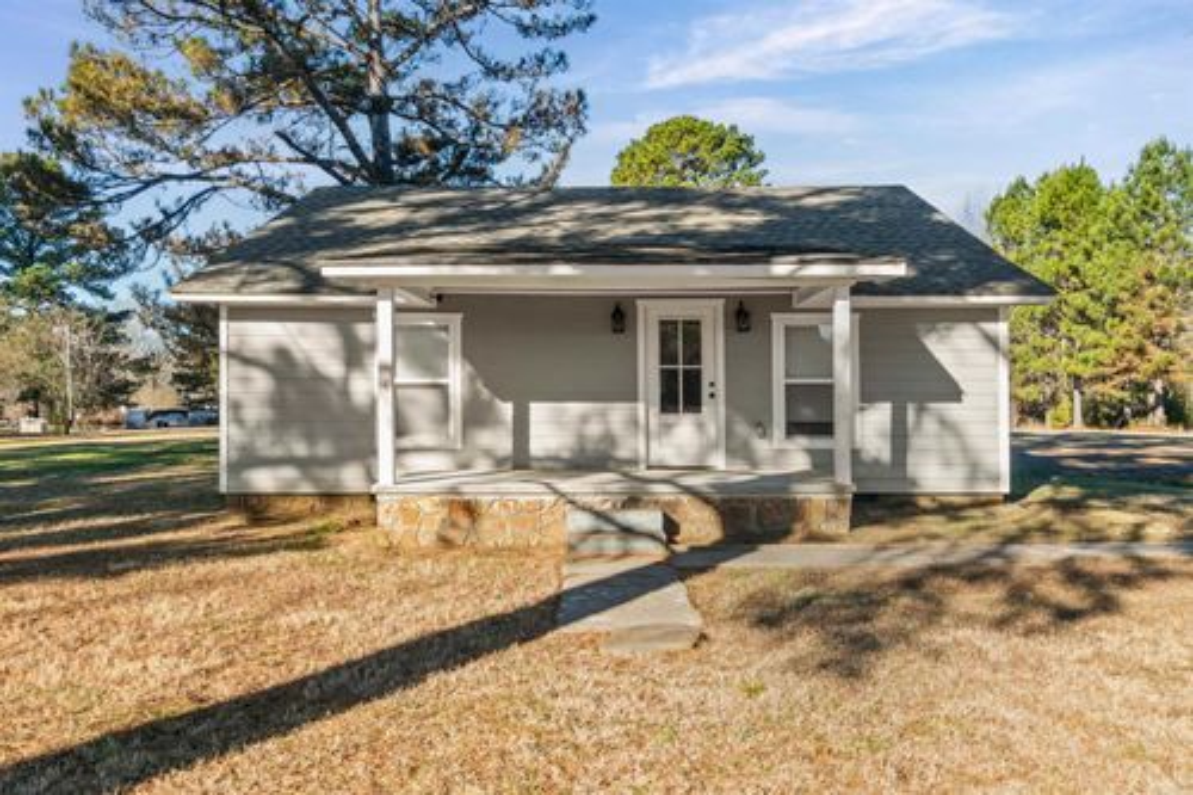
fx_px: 894
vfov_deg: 47.9
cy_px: 398
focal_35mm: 27
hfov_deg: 67.4
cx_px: 596
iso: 250
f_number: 9
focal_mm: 18
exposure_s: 1/80
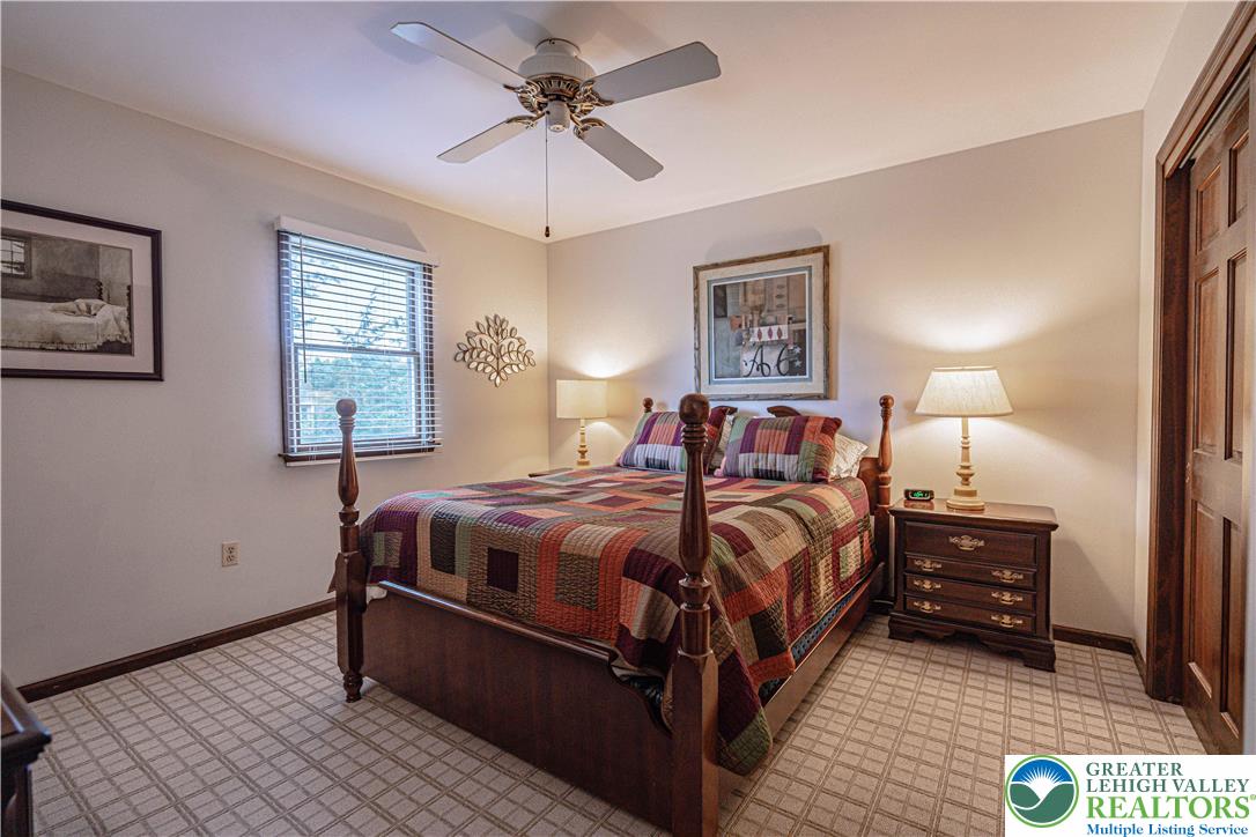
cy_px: 418
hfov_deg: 96.7
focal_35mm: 16
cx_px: 628
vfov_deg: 73.7
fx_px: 558
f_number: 4
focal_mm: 16
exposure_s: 1/800
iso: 1250
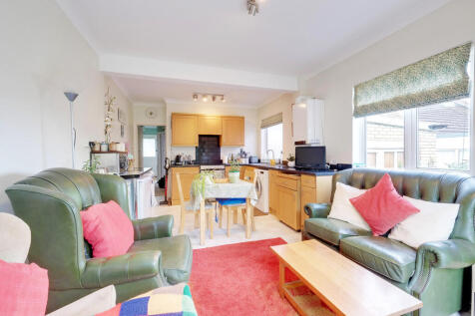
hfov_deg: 100.4
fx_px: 198
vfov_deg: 77.3
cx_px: 238
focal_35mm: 15
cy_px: 158
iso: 400
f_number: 9
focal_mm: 10
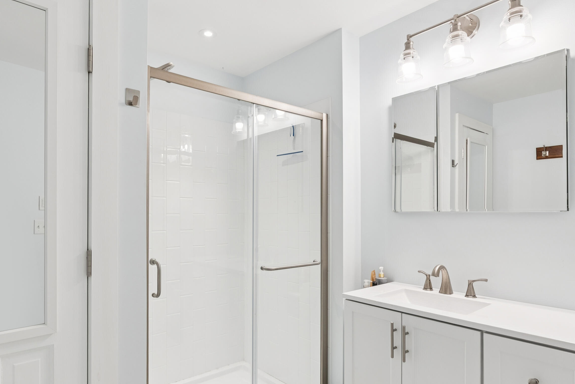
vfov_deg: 59.2
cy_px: 226
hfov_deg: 80.8
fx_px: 336
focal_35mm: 21
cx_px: 252
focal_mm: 16
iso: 320
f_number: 7.1
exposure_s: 1/13
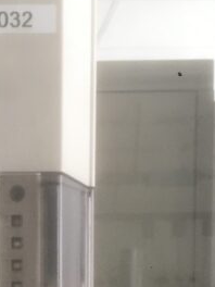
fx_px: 729
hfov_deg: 16.4
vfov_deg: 20.5
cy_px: 366
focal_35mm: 88
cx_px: -9
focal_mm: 4.15
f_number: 2.2
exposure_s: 1/33
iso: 50
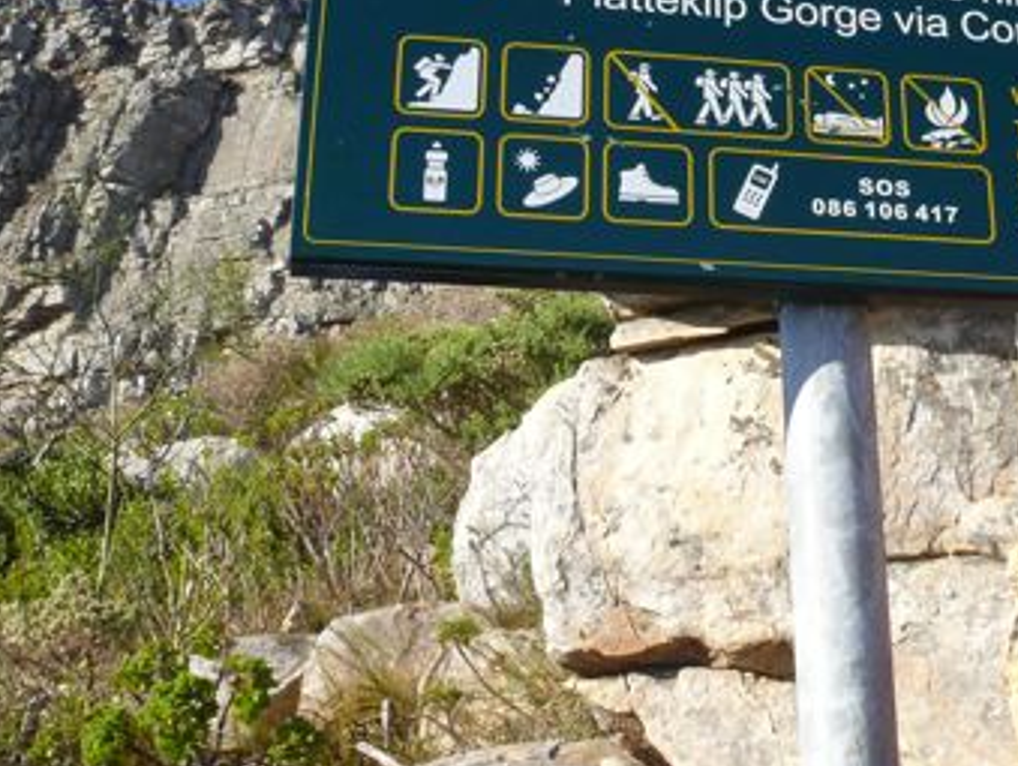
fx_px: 1943
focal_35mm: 66
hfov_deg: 28.6
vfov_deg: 22.1
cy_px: 216
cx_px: 844
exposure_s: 1/400
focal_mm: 7.4
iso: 200
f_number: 6.3
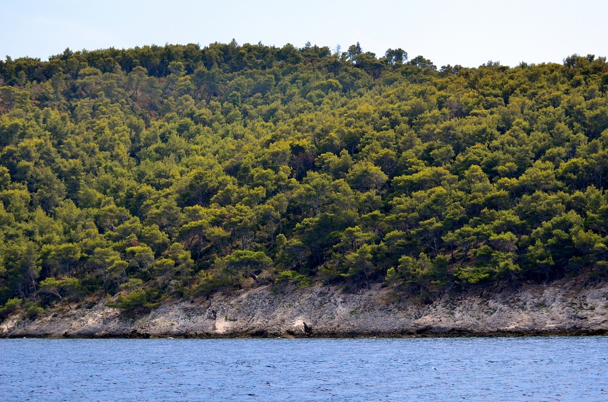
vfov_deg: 13.0
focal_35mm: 105
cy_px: 201
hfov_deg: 19.5
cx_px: 304
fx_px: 1770
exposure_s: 1/3200
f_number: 4.5
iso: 640
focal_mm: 70
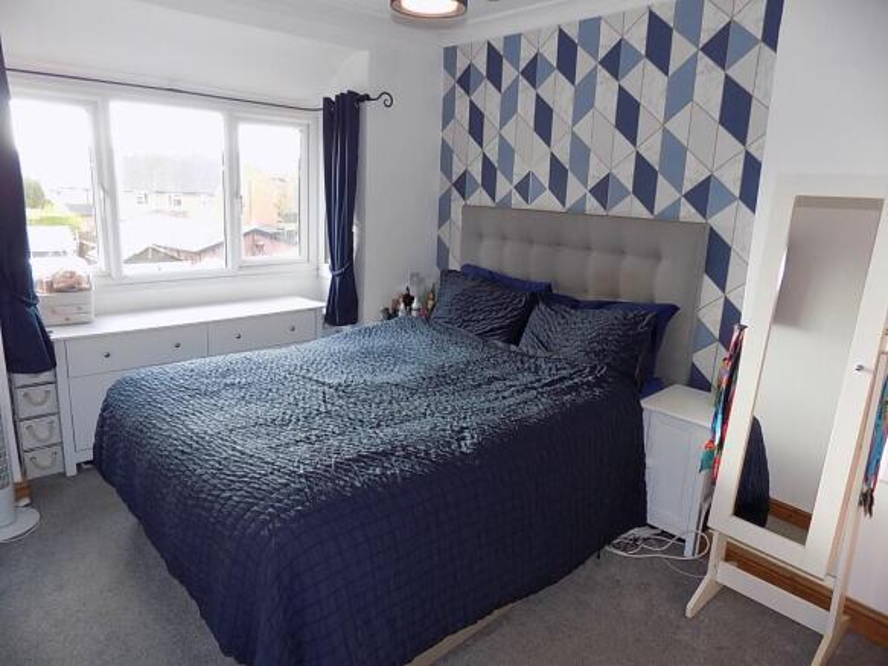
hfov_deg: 73.9
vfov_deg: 58.9
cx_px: 444
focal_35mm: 23
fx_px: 590
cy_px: 333
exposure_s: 1/30
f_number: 3.1
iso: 100
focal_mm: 4
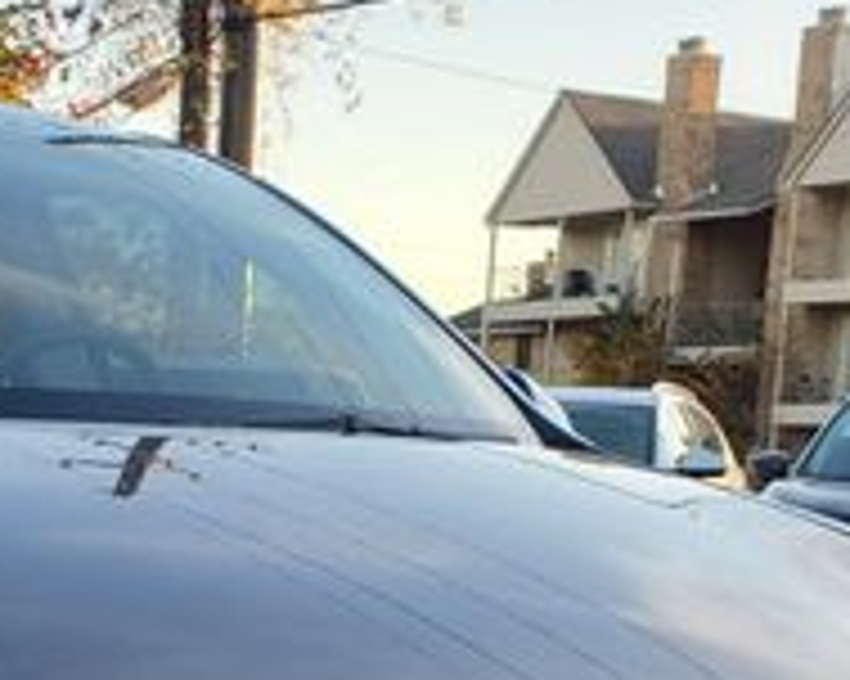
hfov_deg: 21.8
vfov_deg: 16.2
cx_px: 112
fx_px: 2162
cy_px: 1049
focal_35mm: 86
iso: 50
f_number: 2.4
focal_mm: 4.3
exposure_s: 1/149
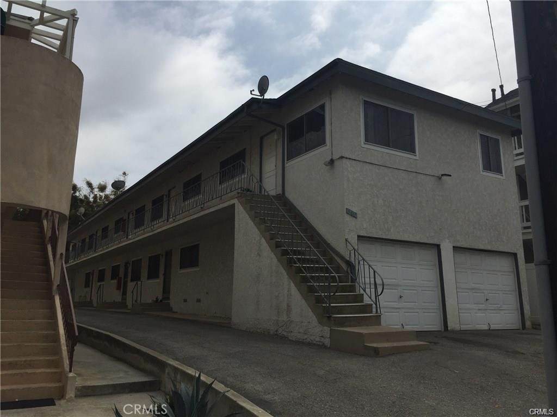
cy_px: 208
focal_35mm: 29
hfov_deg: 61.7
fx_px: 467
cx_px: 278
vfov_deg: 48.2
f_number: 2.2
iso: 32
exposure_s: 1/6623
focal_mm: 4.15
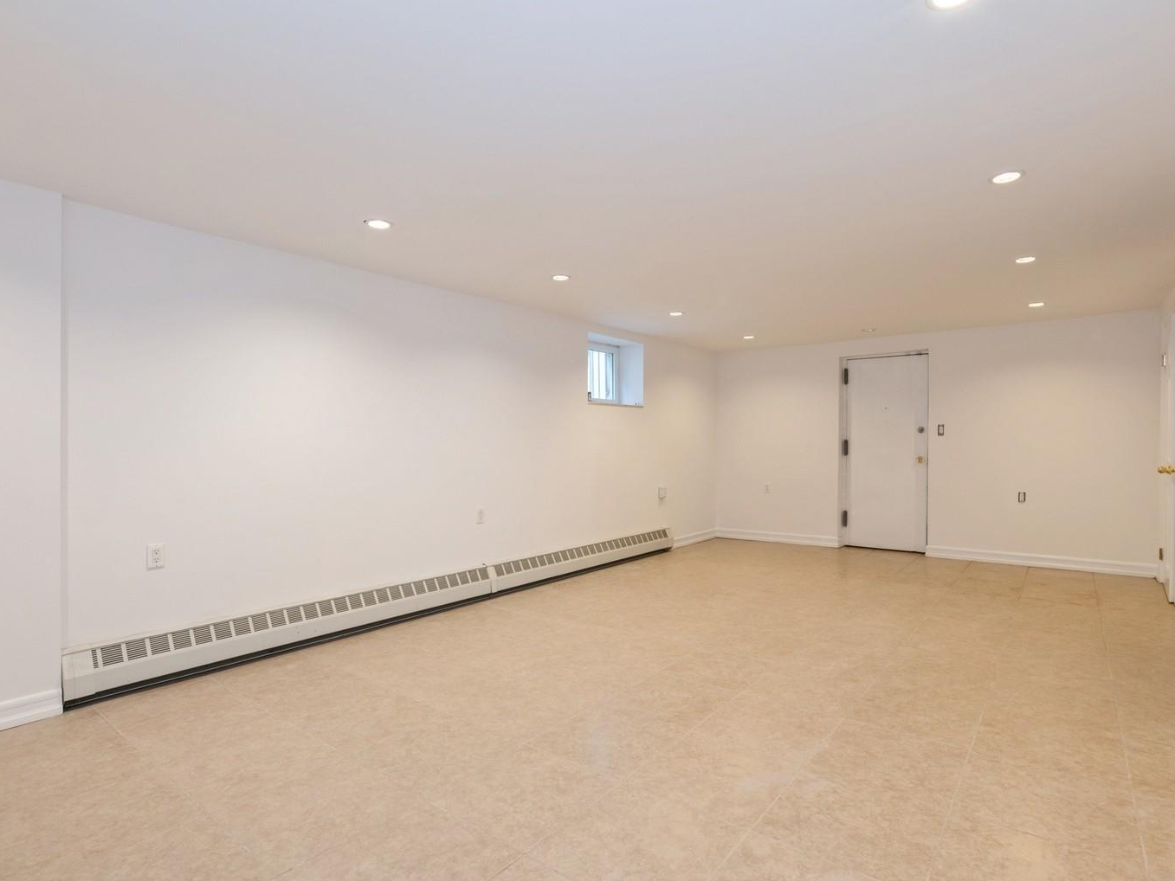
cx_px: 585
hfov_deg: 91.0
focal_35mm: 17
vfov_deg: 74.7
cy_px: 459
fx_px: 577
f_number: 14
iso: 640
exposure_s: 1/4
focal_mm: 15
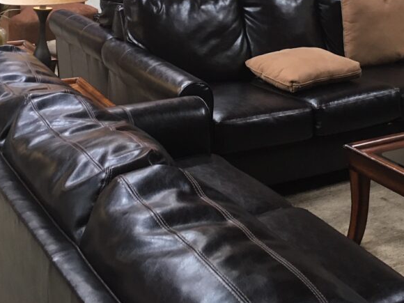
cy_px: -5
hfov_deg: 32.1
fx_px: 700
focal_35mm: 60
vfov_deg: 23.3
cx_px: 244
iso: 100
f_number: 2.2
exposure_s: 1/30
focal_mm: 4.15
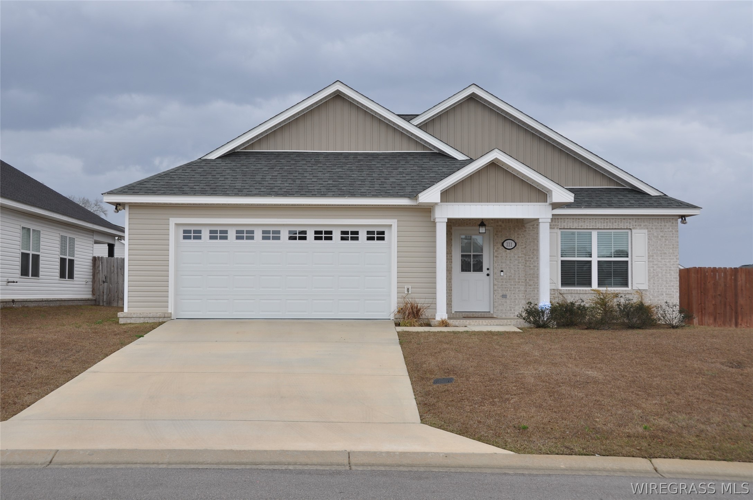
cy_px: 250
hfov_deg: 42.4
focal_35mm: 46
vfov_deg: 28.9
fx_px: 971
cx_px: 376
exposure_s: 1/200
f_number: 7.1
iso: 200
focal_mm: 31
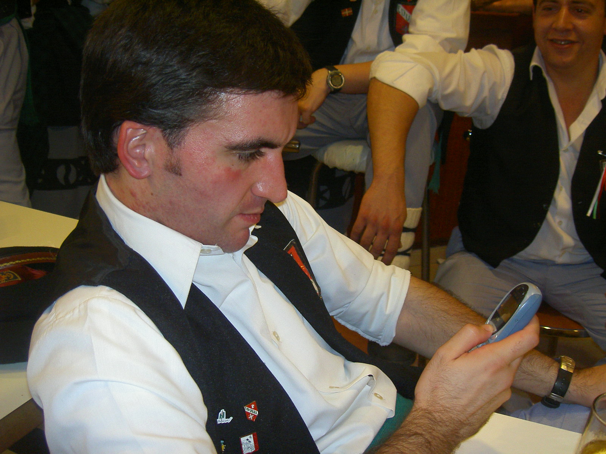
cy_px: 227
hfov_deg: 47.9
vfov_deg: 36.8
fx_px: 683
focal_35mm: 39
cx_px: 303
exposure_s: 1/59.5
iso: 100
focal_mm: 8
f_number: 2.8
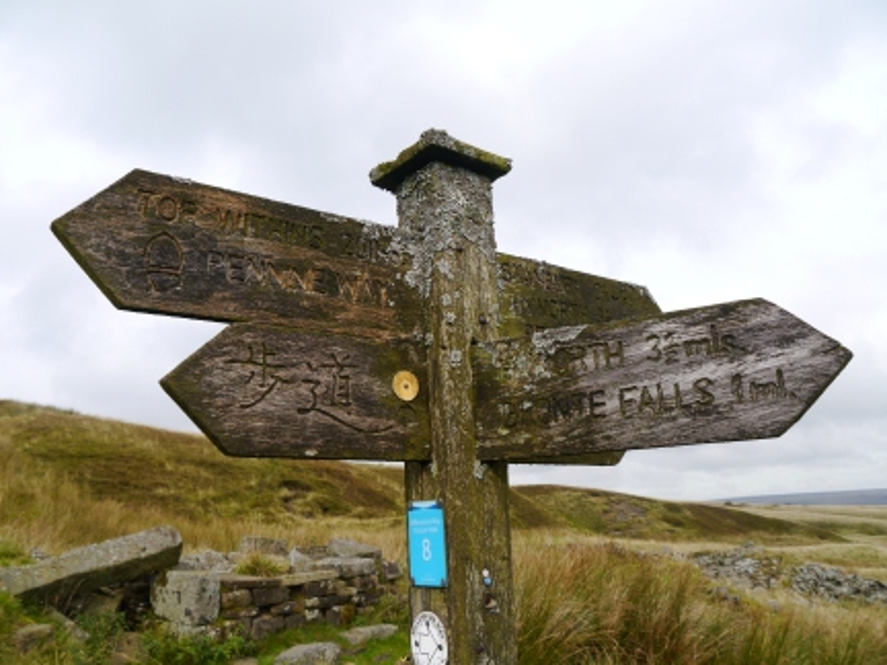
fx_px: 717
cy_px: 332
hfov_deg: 63.4
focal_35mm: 28
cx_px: 444
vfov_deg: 49.7
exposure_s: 1/250
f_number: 6.3
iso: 160
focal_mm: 14
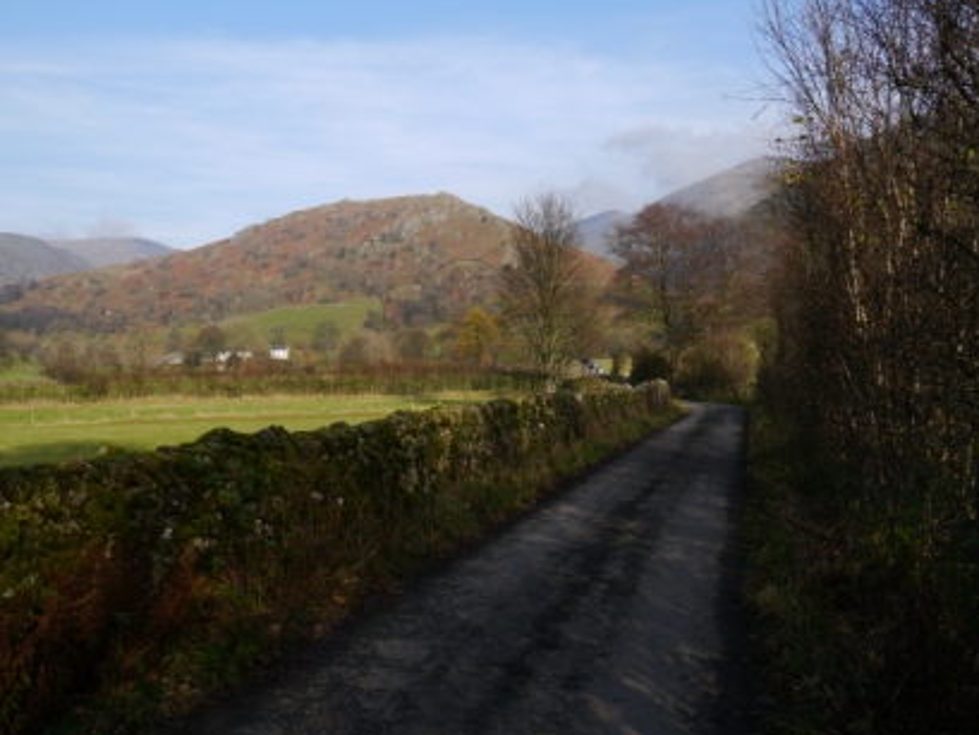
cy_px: 371
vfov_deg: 37.7
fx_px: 1075
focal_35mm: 38
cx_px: 479
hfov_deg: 49.0
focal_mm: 18
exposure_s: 1/400
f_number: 7.1
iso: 160
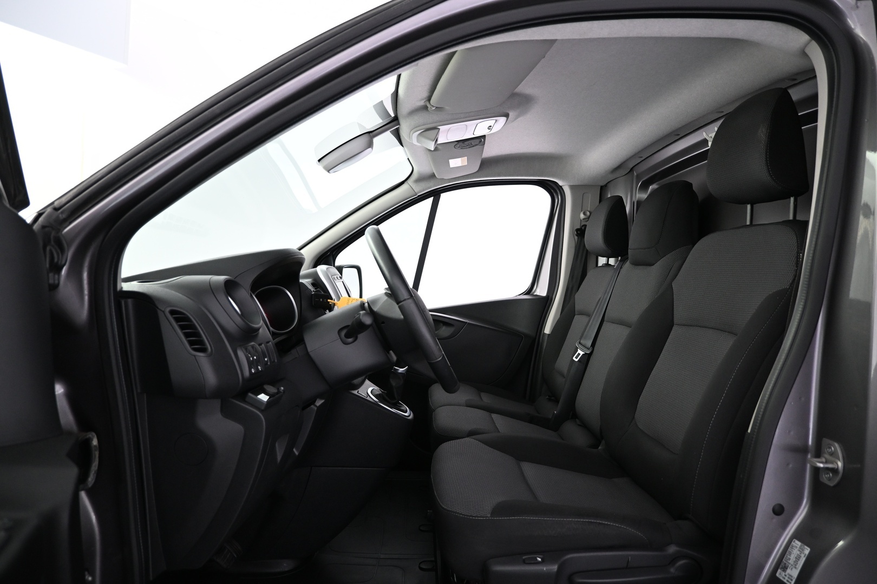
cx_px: 438
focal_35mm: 24
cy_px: 292
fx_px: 585
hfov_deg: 73.7
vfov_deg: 53.1
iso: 1000
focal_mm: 16
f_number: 3.5
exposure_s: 1/25
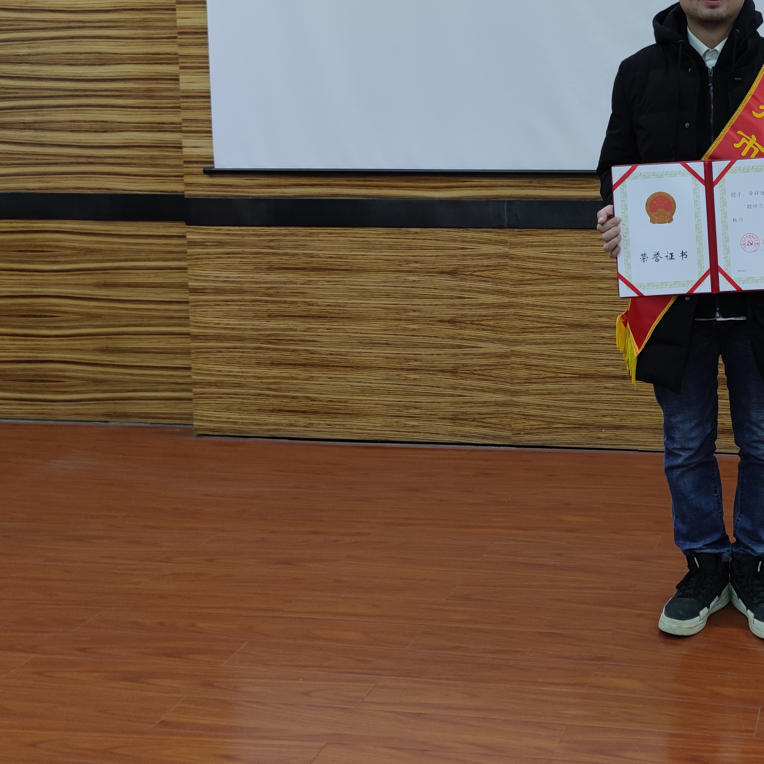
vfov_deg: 33.9
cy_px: 180
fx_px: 1224
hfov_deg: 33.0
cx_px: 677
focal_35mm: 49
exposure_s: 1/50
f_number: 1.69
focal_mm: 6.72
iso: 305
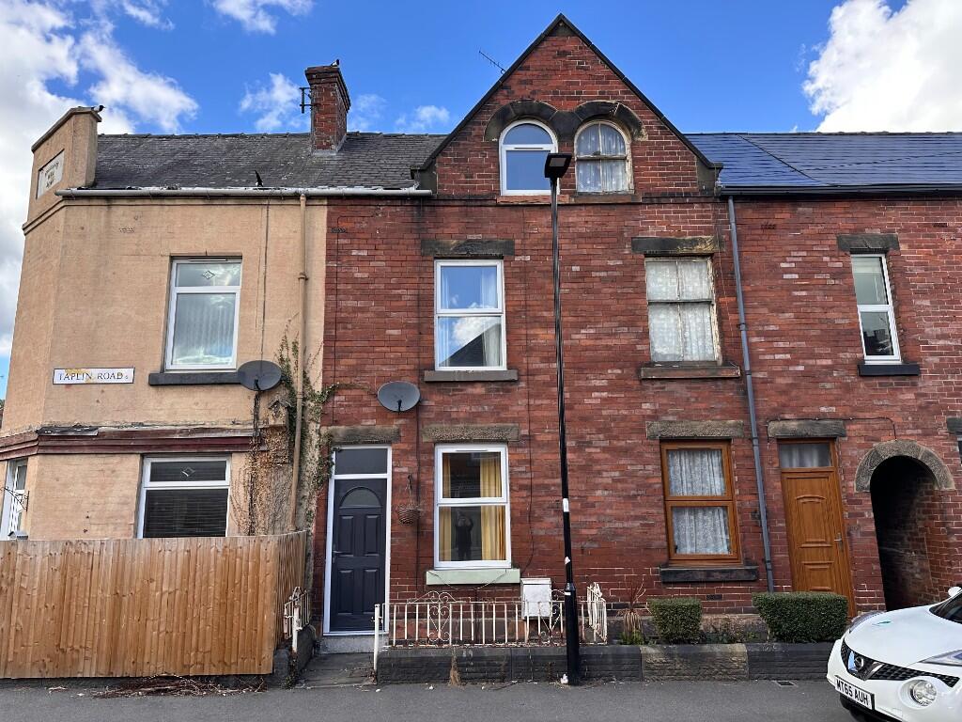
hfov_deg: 71.6
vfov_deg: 56.8
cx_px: 481
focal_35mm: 24
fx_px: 667
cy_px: 361
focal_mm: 6.86
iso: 80
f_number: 1.78
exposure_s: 1/927
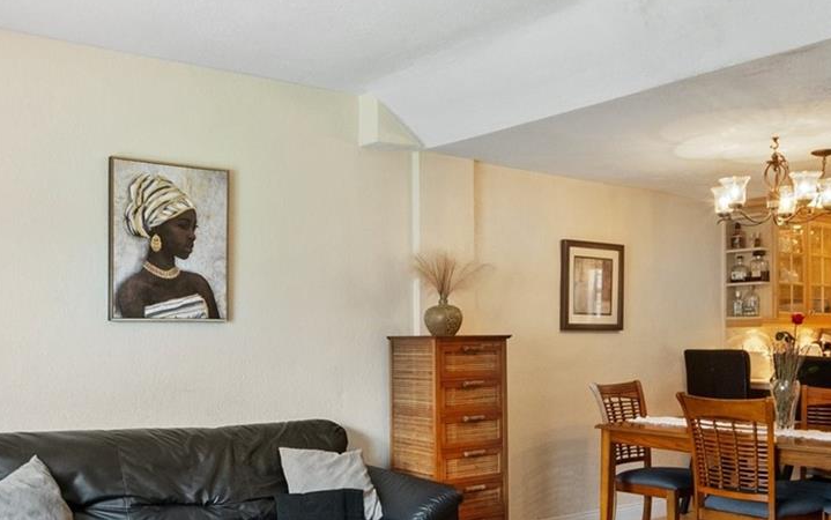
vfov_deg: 36.6
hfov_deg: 56.5
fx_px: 770
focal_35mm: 34
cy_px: 379
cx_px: 363
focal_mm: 10
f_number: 8
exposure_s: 1/15
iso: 1000
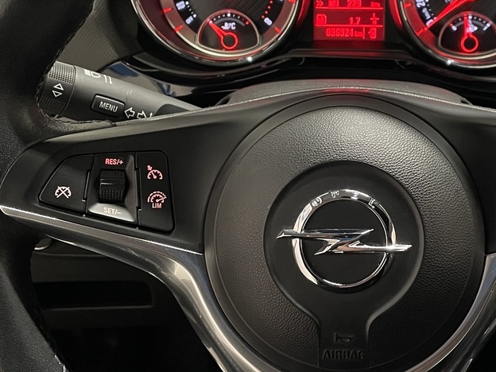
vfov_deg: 24.4
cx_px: 322
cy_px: 179
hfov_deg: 32.0
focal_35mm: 60
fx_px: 860
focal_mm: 4.2
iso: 400
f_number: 1.6
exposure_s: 1/33
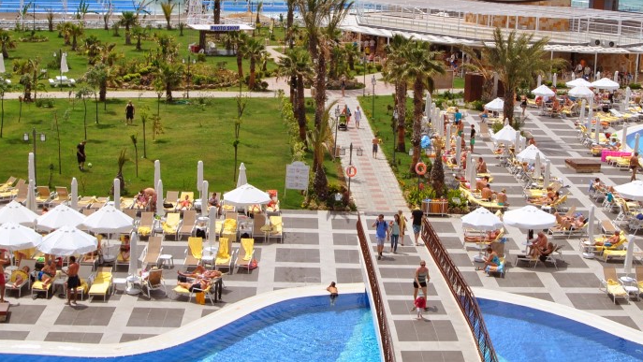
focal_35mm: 63
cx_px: 384
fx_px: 1075
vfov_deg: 19.1
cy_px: 117
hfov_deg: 33.2
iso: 100
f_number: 8
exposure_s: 1/320
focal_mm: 24
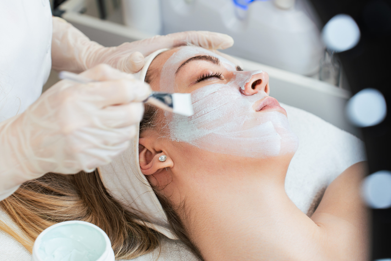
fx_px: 804
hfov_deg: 27.3
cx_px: 196
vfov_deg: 18.4
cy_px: 130
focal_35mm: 74
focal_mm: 74
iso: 200
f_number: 4.5
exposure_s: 1/100
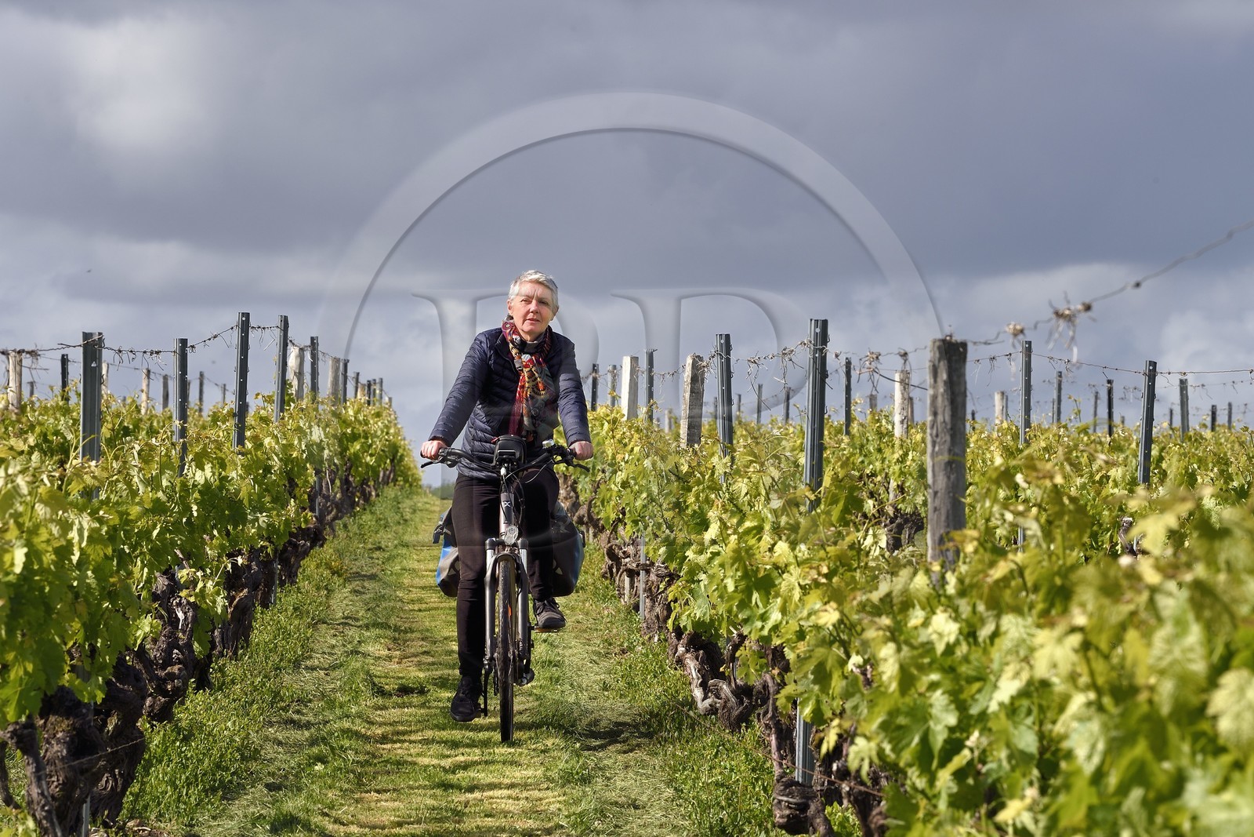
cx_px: 627
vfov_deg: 7.4
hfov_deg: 11.1
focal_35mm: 185
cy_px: 418
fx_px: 6444
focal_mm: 185
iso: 200
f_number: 14
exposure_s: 1/250
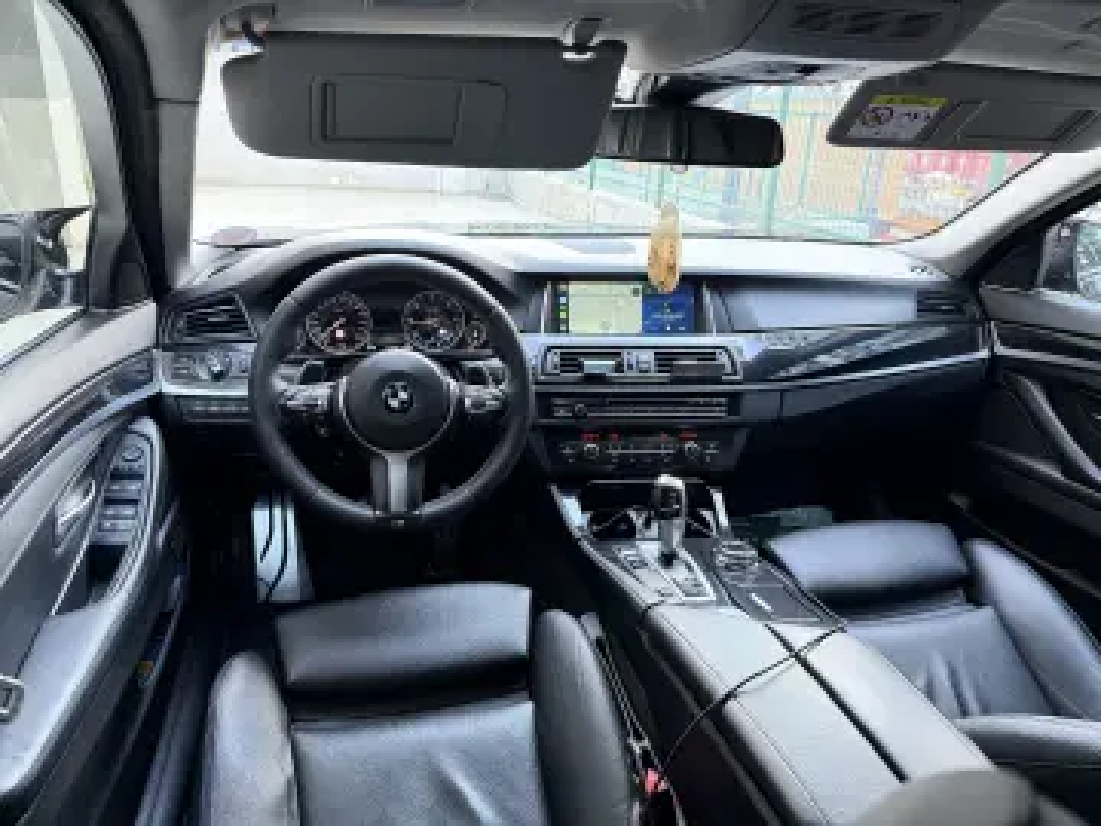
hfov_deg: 71.6
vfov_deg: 56.8
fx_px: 763
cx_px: 550
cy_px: 413
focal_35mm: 24
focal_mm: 6.76
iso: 500
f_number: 1.78
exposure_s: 1/53
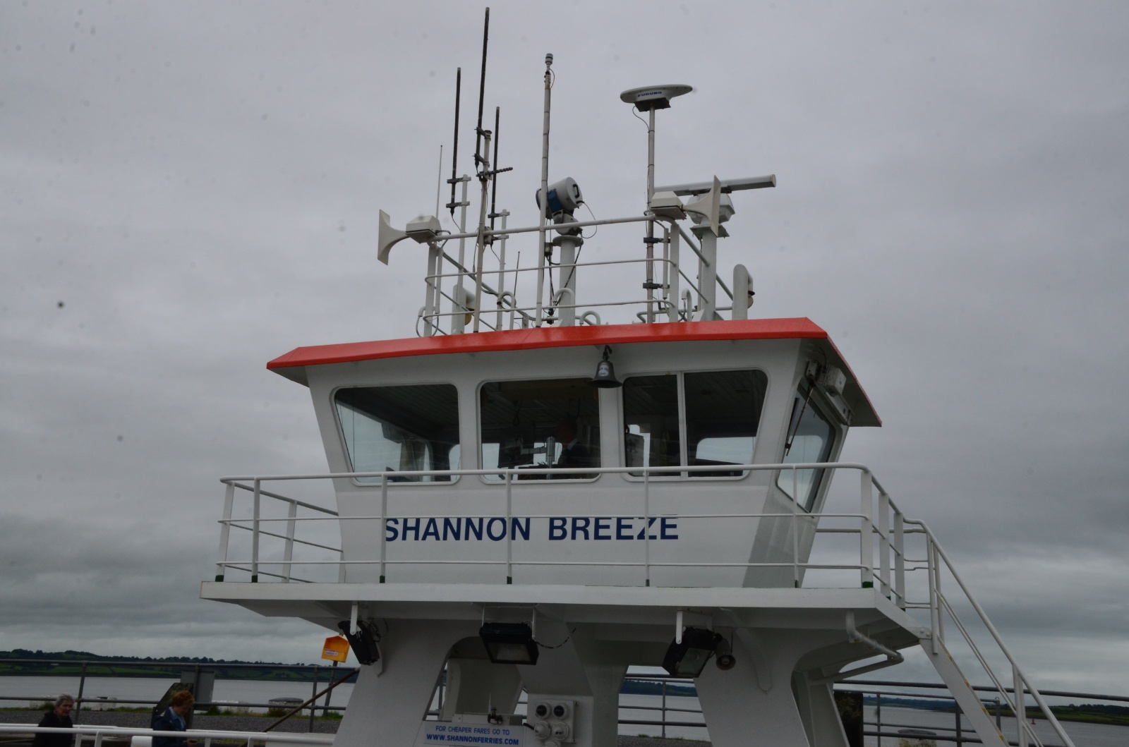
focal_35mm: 40
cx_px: 564
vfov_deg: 32.9
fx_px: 1267
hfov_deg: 48.0
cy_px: 374
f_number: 20
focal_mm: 27
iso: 400
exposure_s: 1/60
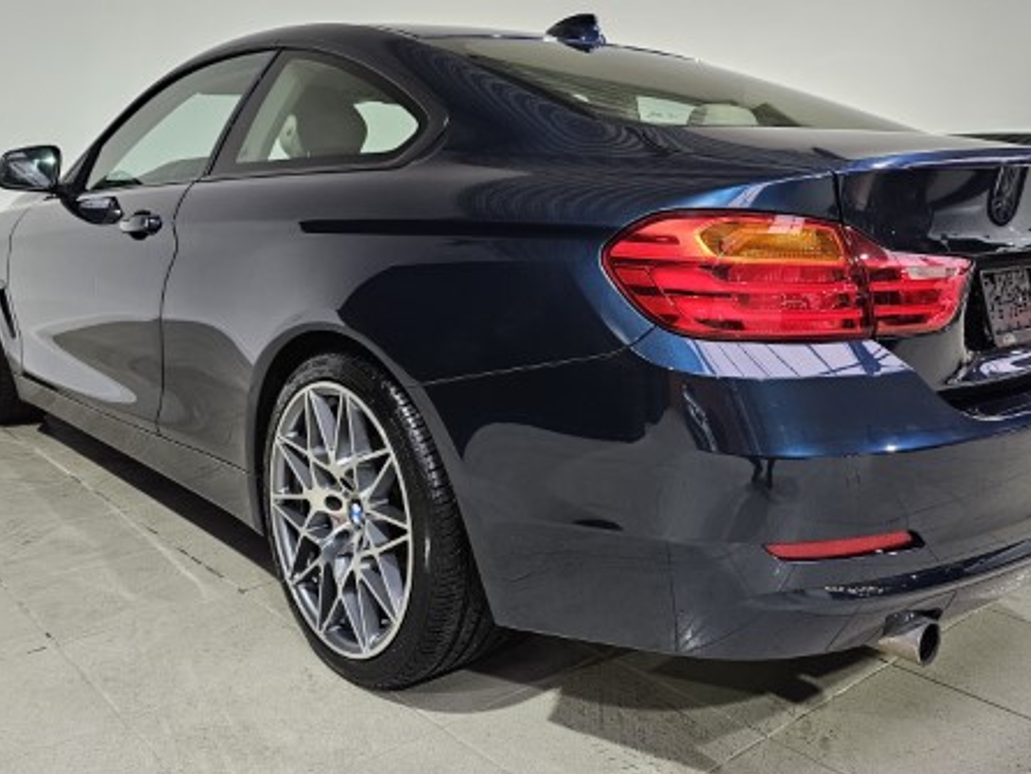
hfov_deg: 55.3
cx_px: 546
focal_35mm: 33
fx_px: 983
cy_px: 333
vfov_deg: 42.9
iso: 160
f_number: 1.7
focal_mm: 6.3
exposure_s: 1/100
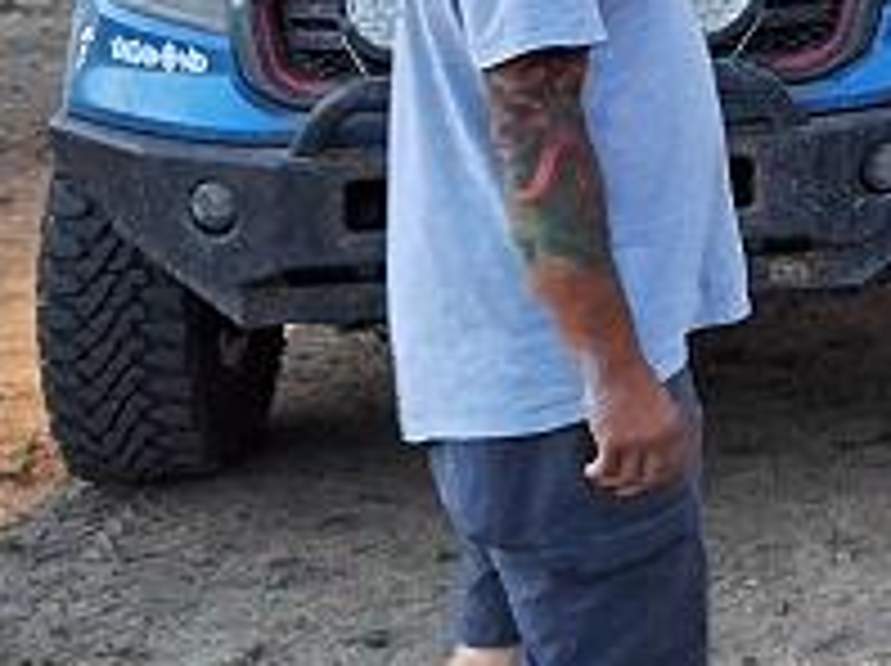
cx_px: 1368
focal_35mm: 93
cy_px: -486
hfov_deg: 18.5
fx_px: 2391
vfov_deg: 14.2
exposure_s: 1/11
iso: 1250
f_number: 1.8
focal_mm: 5.54
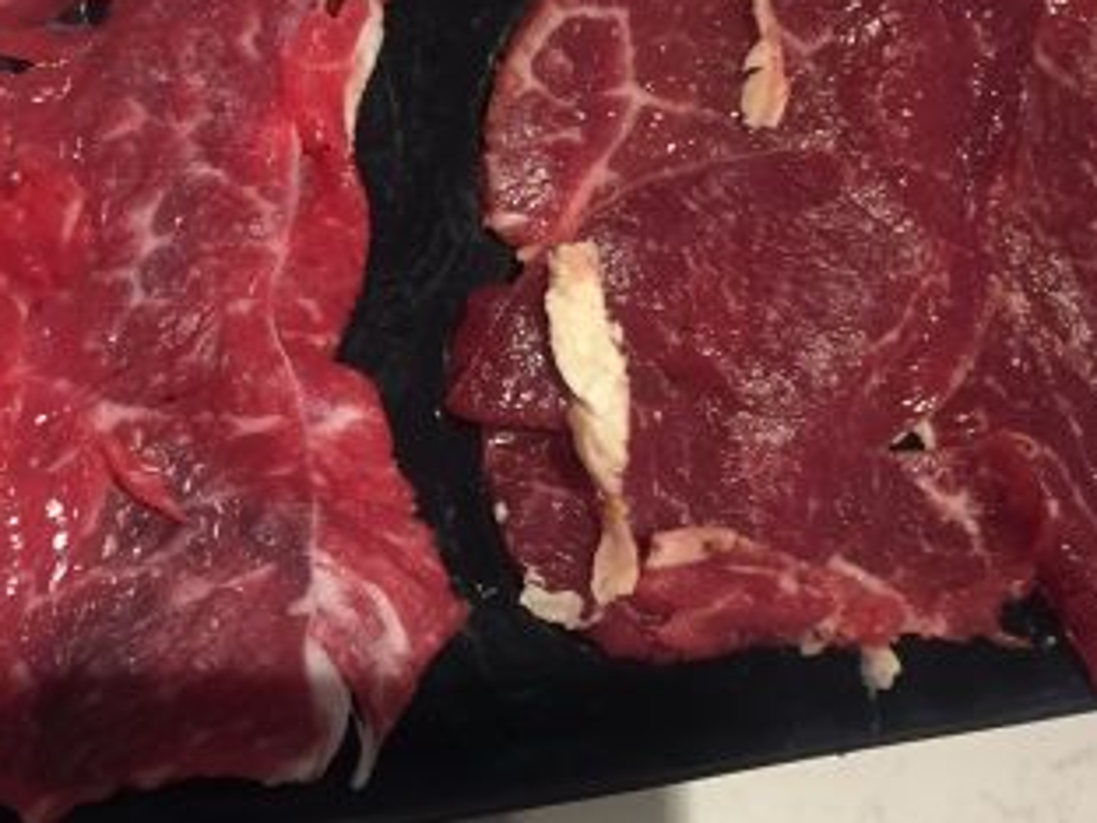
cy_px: 434
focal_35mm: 65
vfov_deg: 22.6
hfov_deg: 29.4
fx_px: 2060
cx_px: 292
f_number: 2.2
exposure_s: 1/33
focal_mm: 4.15
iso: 200
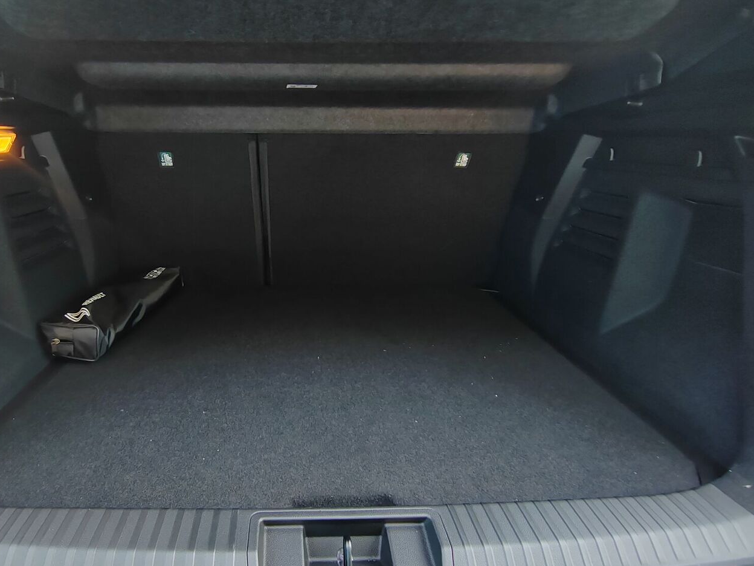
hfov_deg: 80.8
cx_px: 302
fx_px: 436
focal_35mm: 20
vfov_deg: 65.6
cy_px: 328
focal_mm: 2.16
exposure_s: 1/50
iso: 125
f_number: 2.2
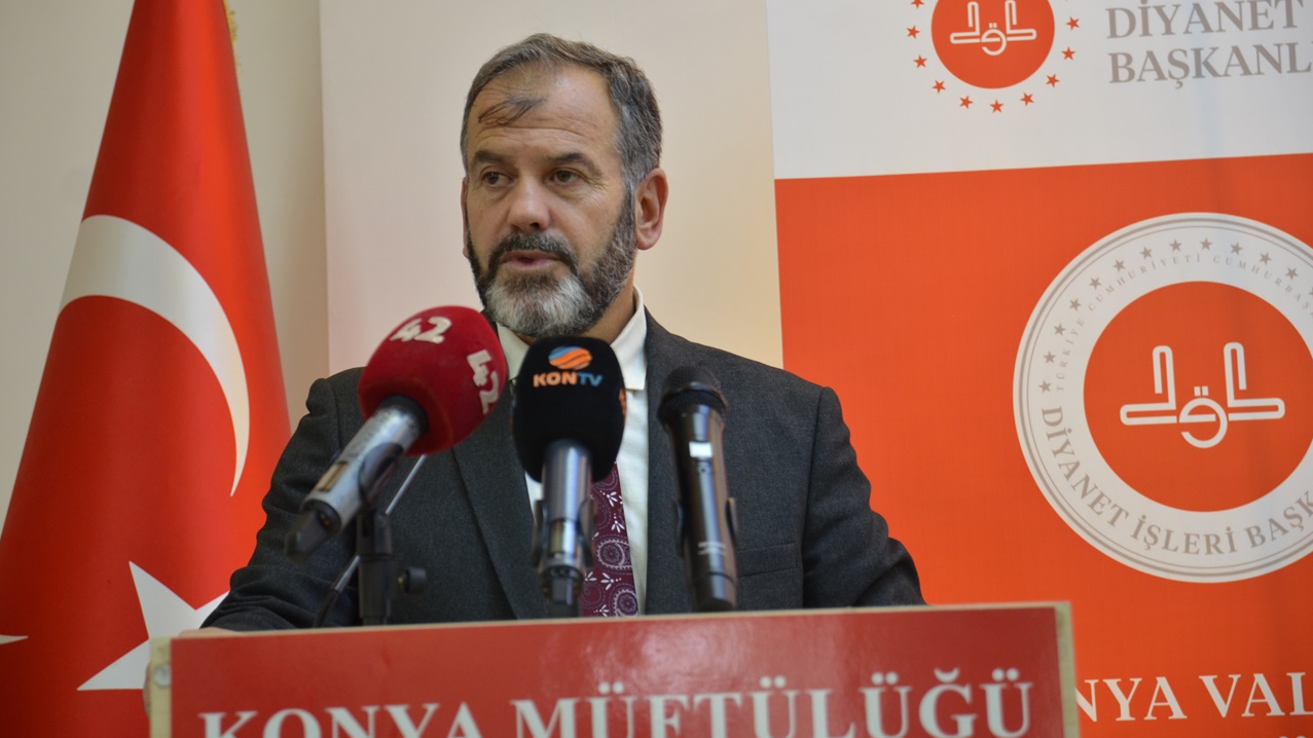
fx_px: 3829
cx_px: 657
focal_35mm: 110
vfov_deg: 11.0
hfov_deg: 19.5
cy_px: 307
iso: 640
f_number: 4
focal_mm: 70
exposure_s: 1/40
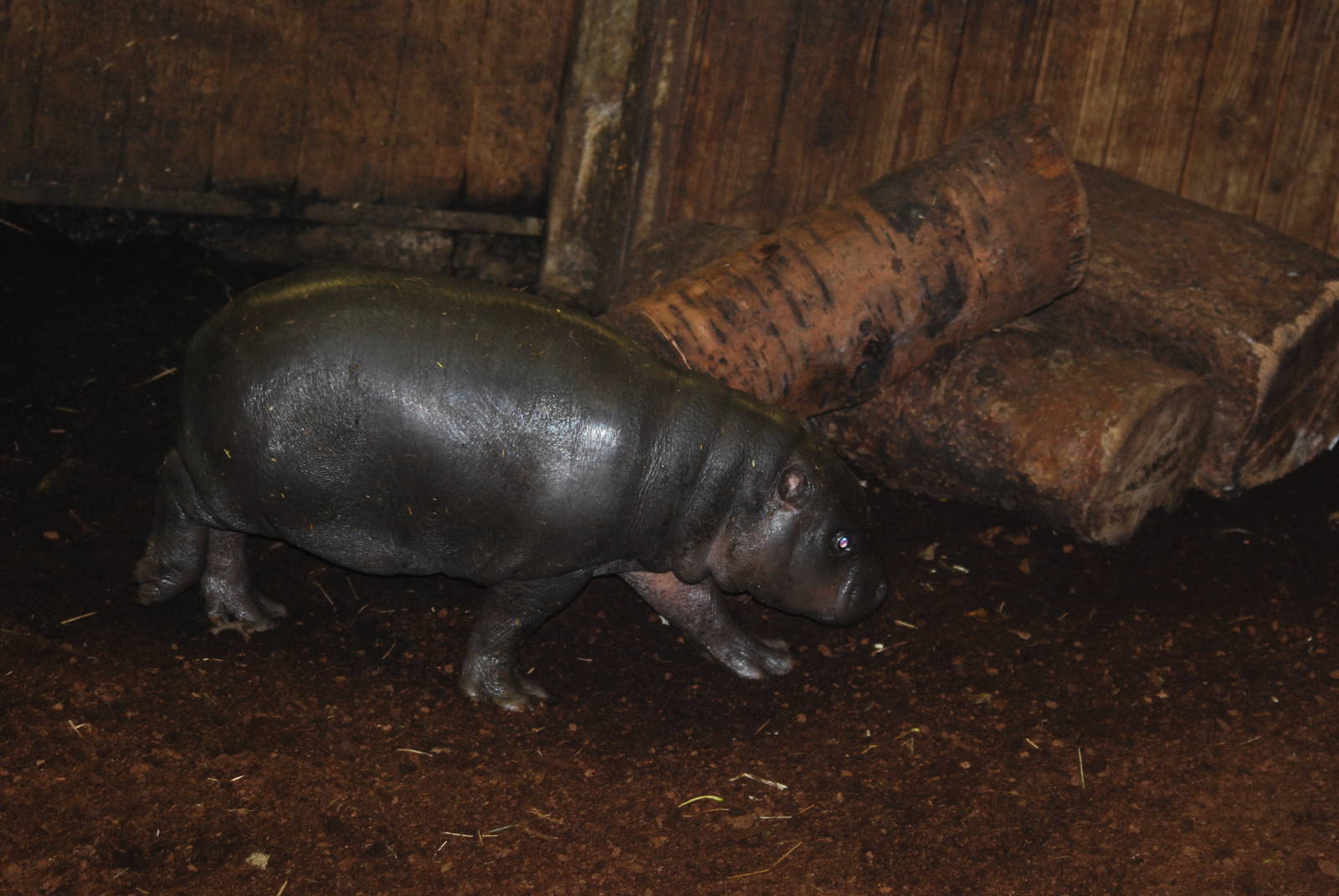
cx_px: 670
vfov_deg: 9.7
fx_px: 5306
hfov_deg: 14.4
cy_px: 448
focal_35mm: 142
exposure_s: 1/60
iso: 640
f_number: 4.2
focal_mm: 95
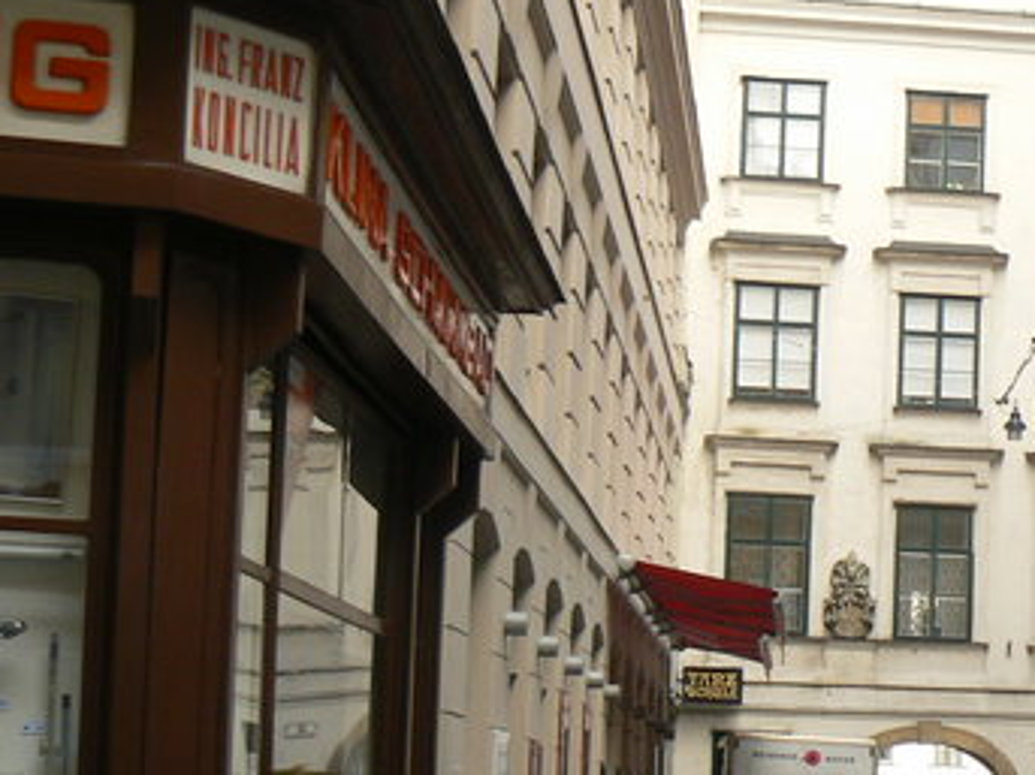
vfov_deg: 17.3
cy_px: 672
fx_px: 2511
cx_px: 1183
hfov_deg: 21.9
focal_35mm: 84
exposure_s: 1/60
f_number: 3.2
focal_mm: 6
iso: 80
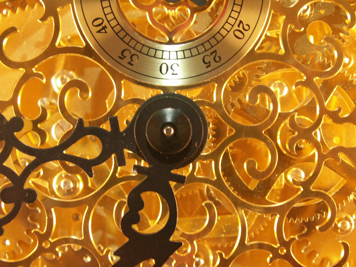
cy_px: 134
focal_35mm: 62
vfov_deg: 23.7
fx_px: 638
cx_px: 178
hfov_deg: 31.2
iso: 160
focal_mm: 10.28
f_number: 3.2
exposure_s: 1/10
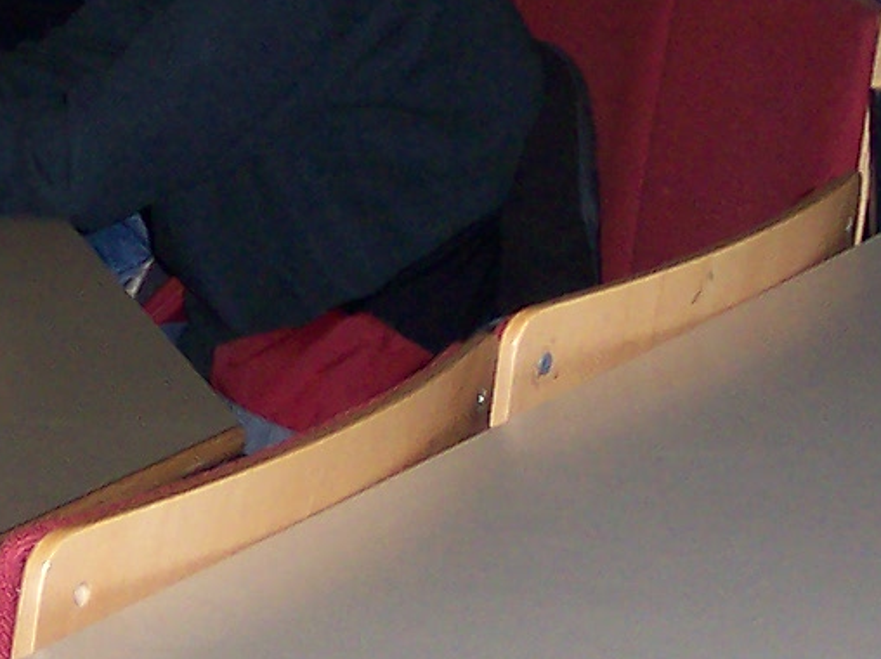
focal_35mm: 193
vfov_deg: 7.6
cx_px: 267
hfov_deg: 10.2
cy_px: -243
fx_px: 4907
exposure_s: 1/30
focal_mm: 8
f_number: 2.8
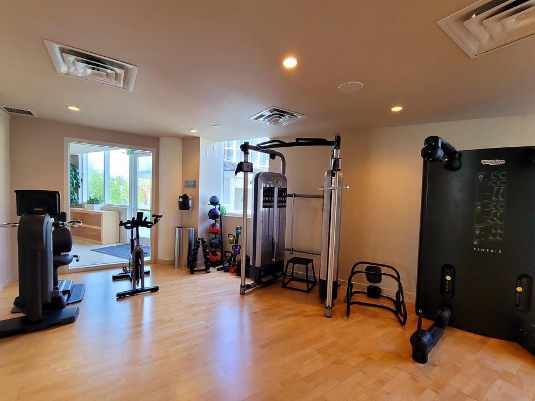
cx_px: 264
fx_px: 216
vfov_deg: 85.6
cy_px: 208
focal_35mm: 14
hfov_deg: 102.1
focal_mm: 2.2
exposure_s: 1/59.2
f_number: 2.2
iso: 160
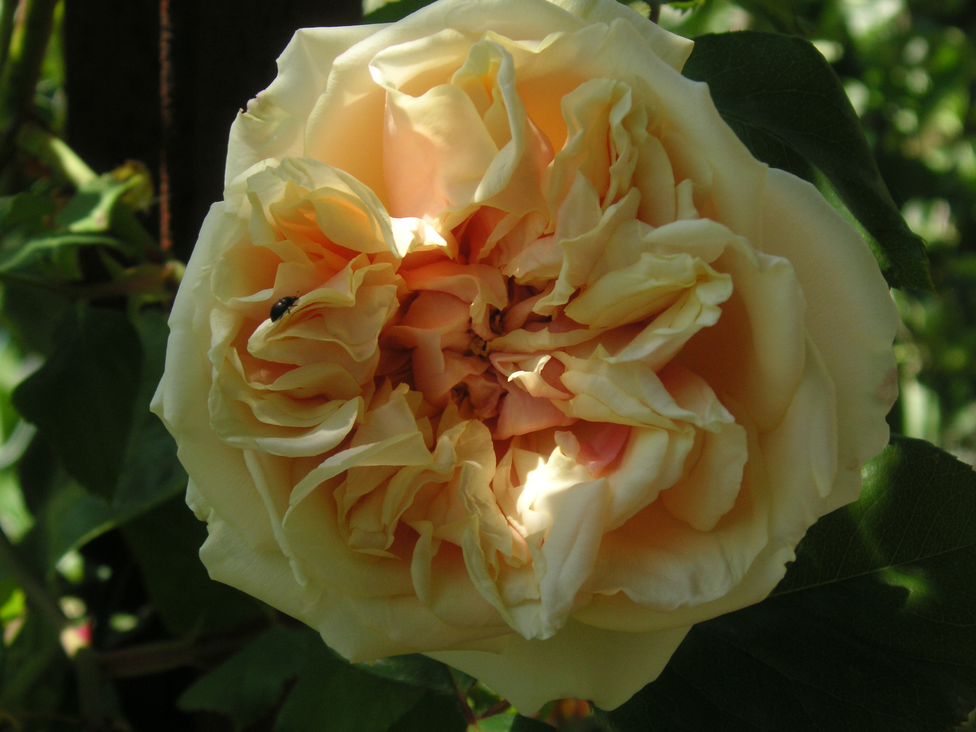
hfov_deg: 22.3
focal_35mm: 88
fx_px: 2481
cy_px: 366
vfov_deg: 16.8
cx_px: 488
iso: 50
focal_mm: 14.6
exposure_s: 1/180
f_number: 4.7
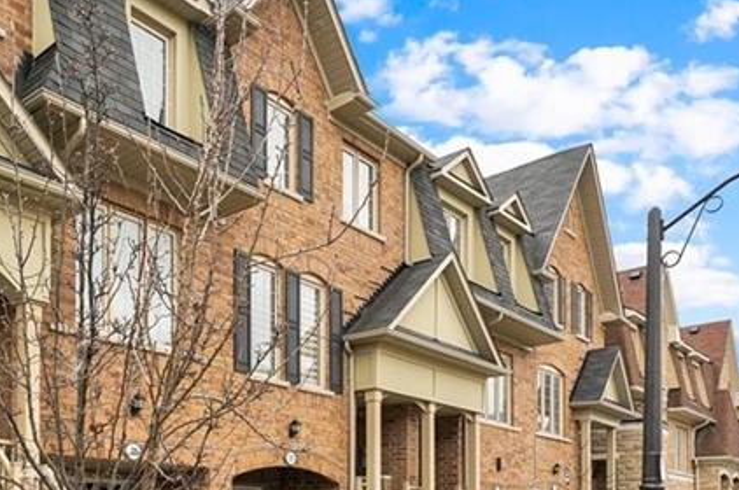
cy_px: 414
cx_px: 191
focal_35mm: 34
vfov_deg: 37.0
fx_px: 697
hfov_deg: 53.5
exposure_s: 1/250
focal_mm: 14
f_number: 8
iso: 200
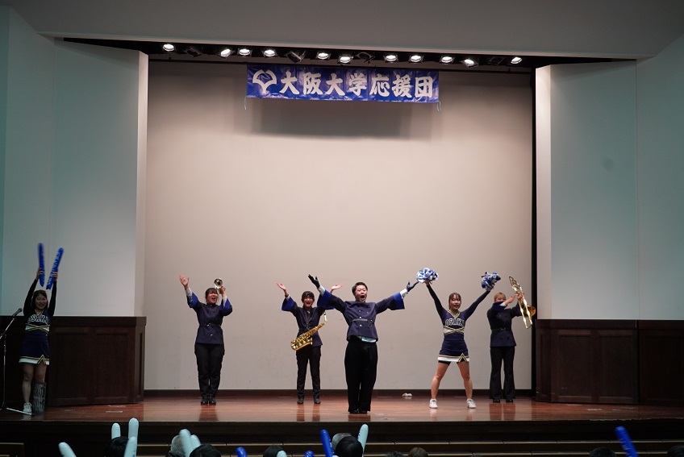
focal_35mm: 58
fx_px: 1103
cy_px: 228
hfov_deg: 34.5
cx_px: 342
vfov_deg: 23.4
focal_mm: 58
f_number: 5
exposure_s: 1/160
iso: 1000
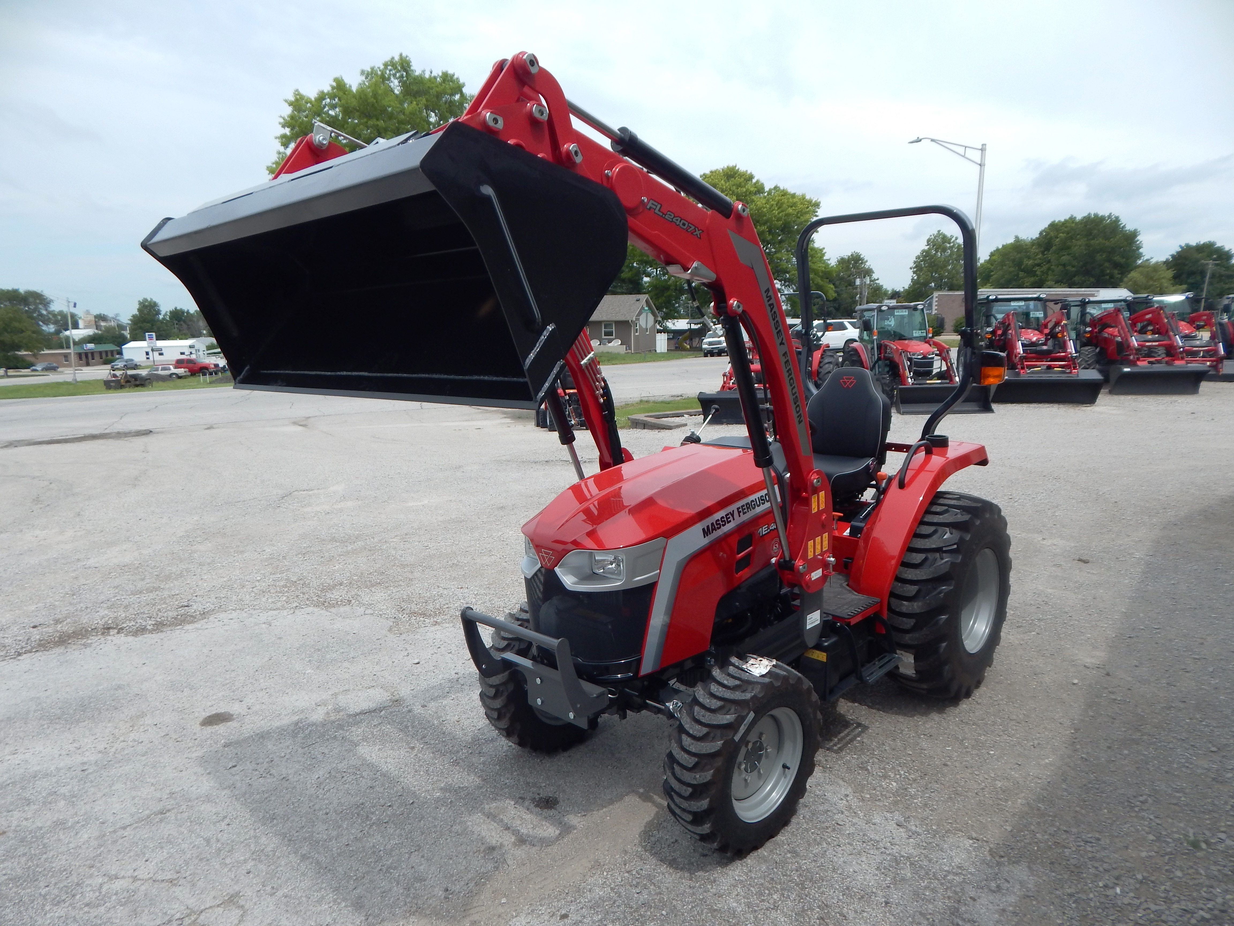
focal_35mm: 22
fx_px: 784
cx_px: 617
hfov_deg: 76.4
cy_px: 463
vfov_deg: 61.1
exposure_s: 1/500
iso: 125
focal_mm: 4
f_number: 6
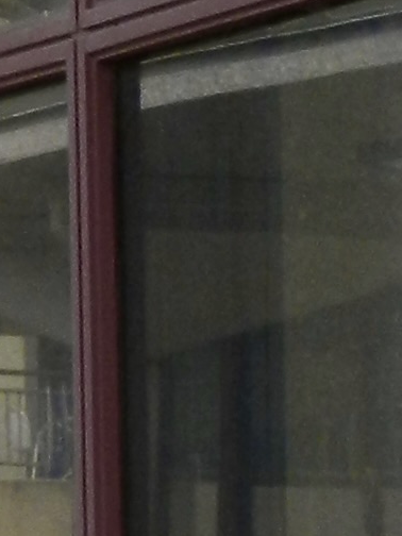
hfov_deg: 3.9
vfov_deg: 5.3
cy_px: 1033
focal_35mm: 365
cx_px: 1317
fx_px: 5652
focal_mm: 8.1
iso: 160
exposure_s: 1/320
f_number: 4.2
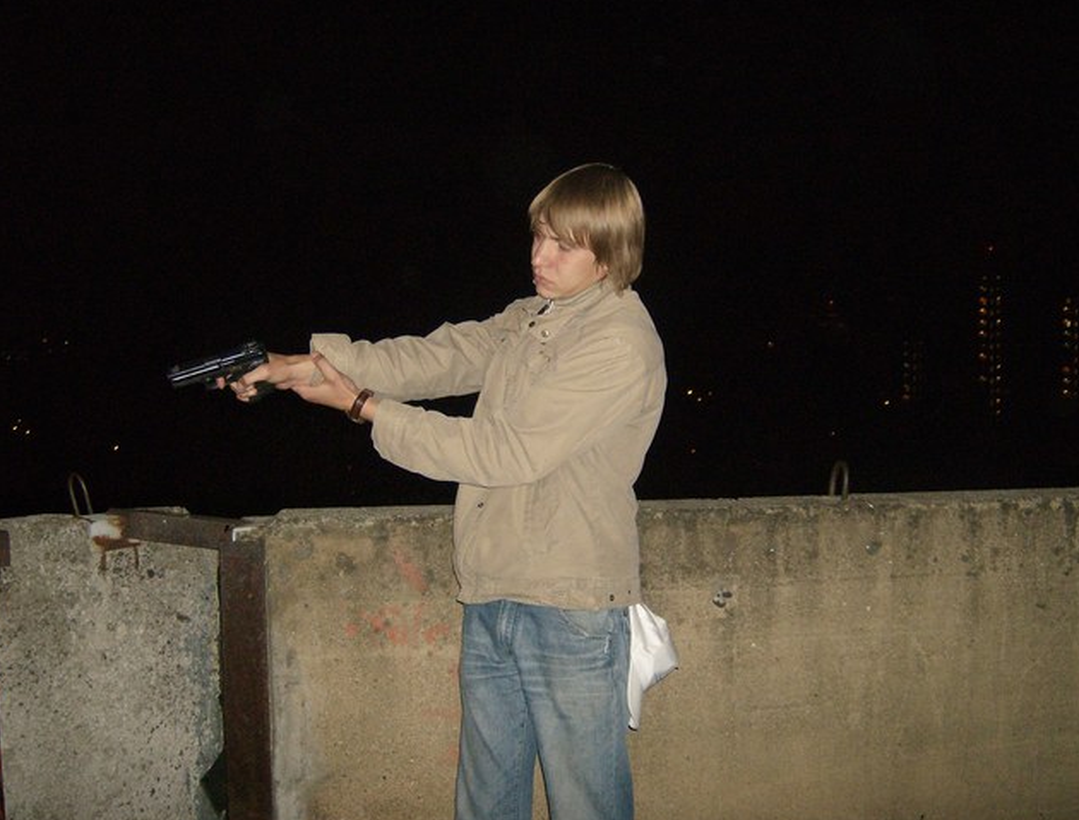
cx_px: 528
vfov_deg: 36.2
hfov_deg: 46.6
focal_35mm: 40
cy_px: 389
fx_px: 1253
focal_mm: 6
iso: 200
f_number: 2.8
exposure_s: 1/60
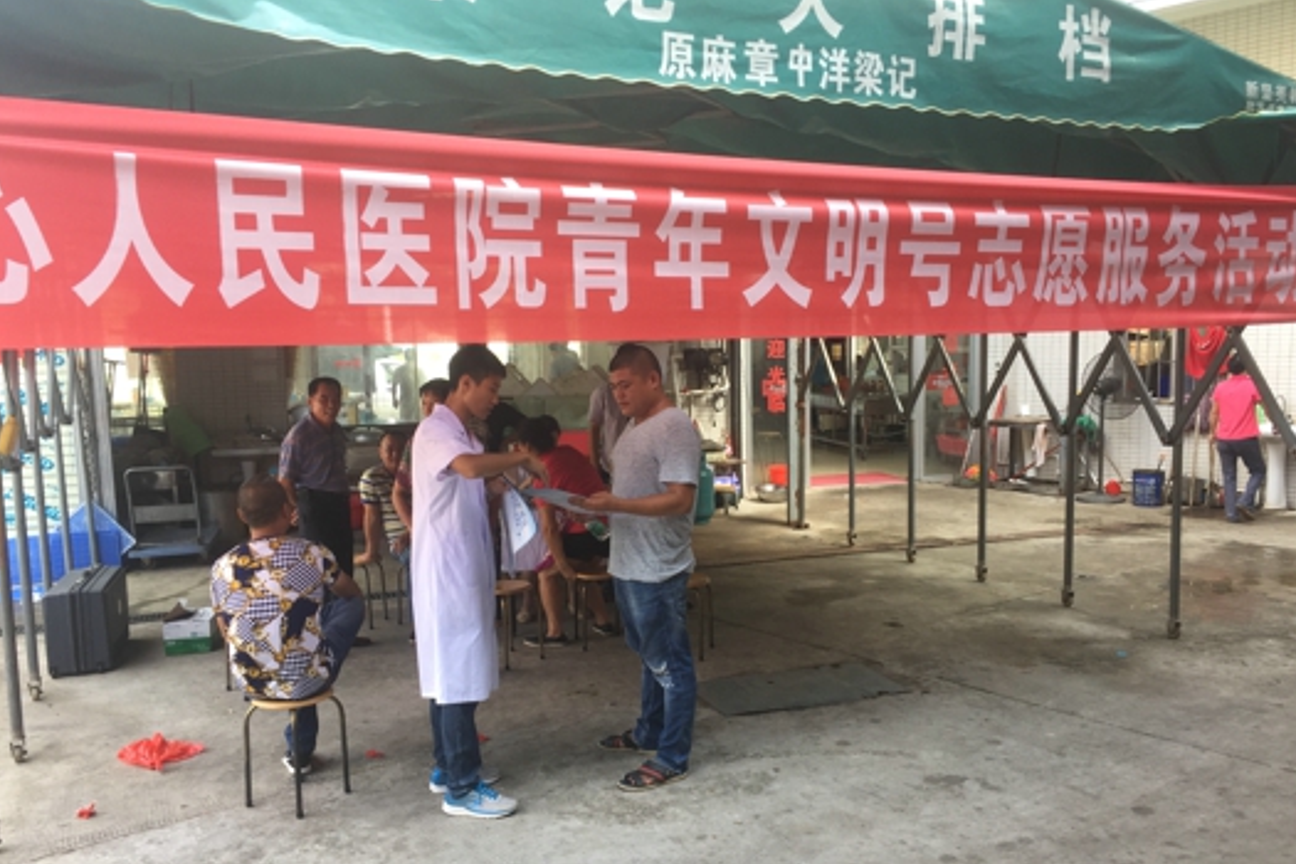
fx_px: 1116
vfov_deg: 42.2
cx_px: 652
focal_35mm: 31
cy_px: 485
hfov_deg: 60.3
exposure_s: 1/100
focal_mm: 4.15
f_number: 2.2
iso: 40
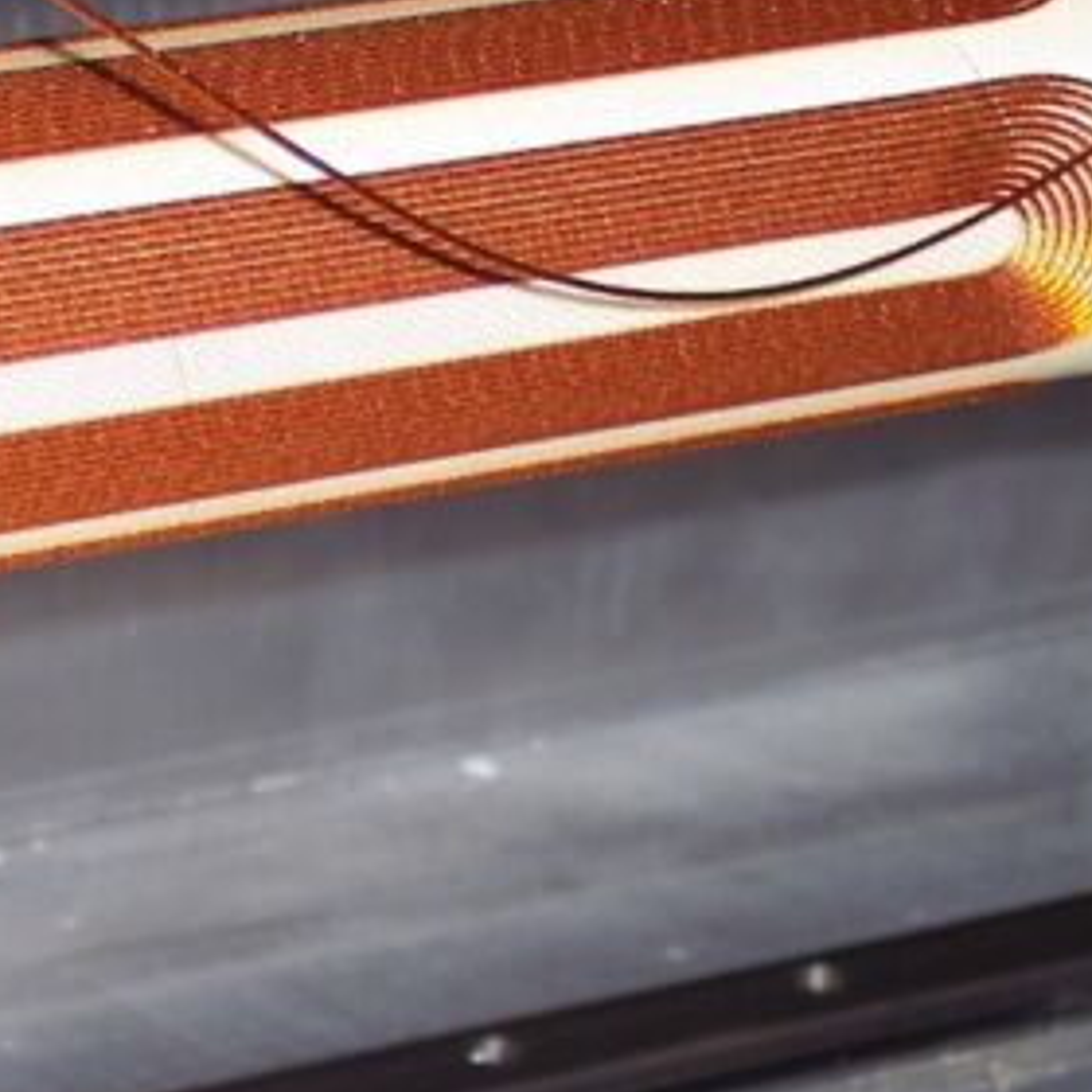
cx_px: 12
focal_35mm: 197
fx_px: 7031
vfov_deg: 8.9
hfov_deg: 8.8
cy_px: 370
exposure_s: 1/90
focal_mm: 16
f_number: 4
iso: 100
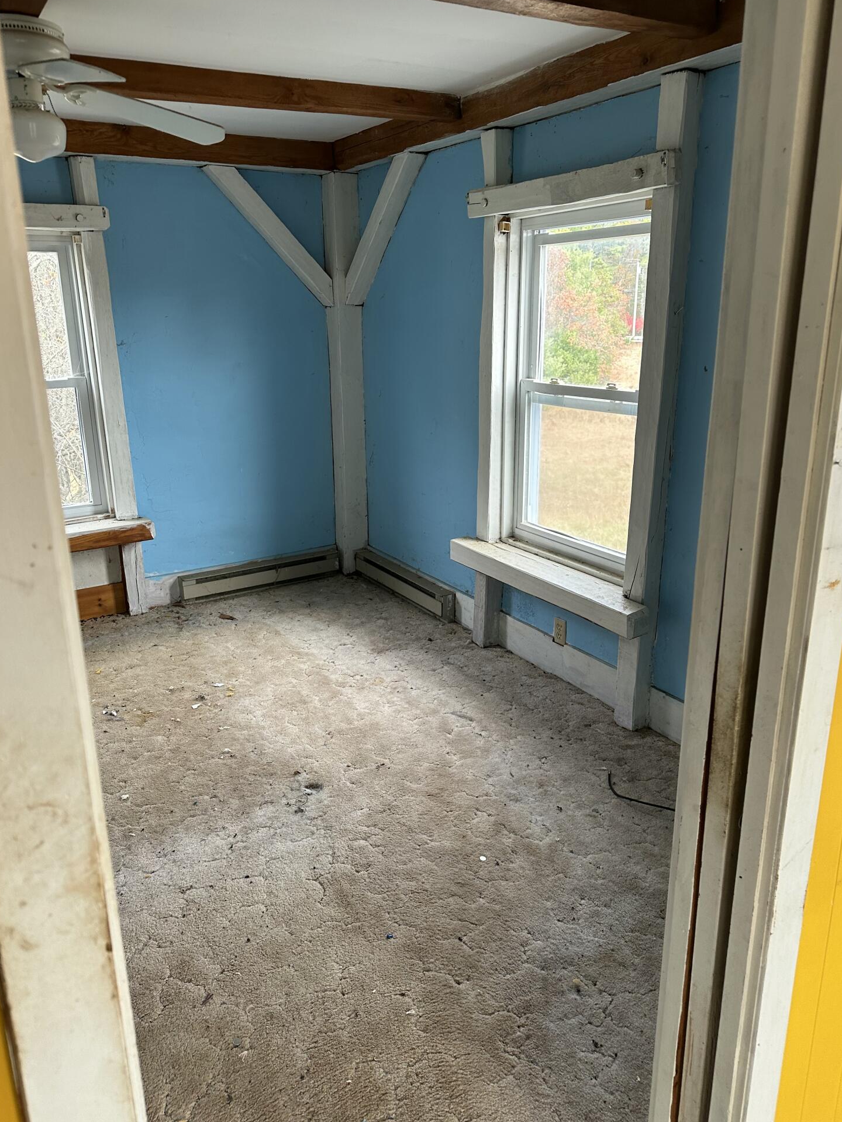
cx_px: 415
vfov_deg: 69.4
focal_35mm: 25
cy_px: 538
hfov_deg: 54.9
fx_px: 811
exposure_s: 1/121
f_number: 1.78
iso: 125
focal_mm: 6.86
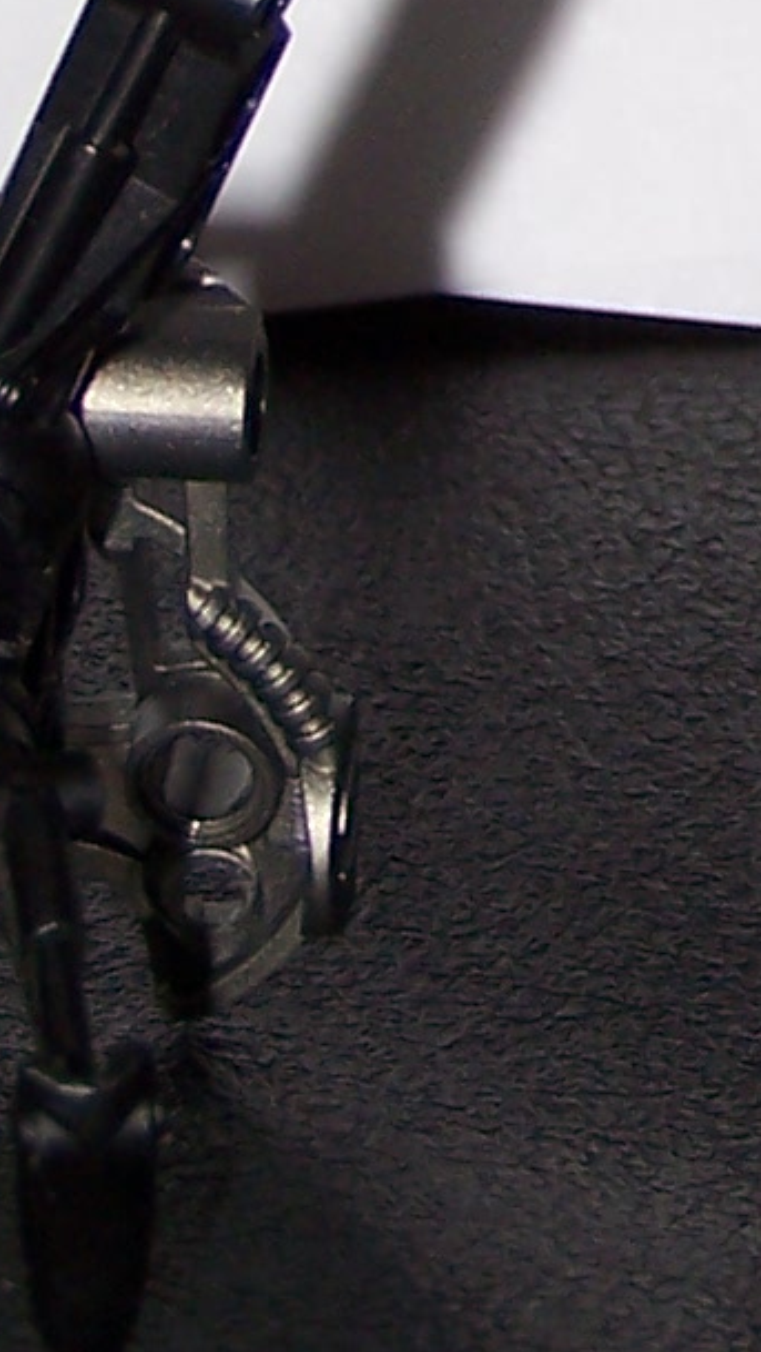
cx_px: 1151
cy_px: -495
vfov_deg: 8.2
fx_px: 9246
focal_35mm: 258
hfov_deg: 4.7
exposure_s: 1/60
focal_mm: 9.3
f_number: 3.1
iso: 80
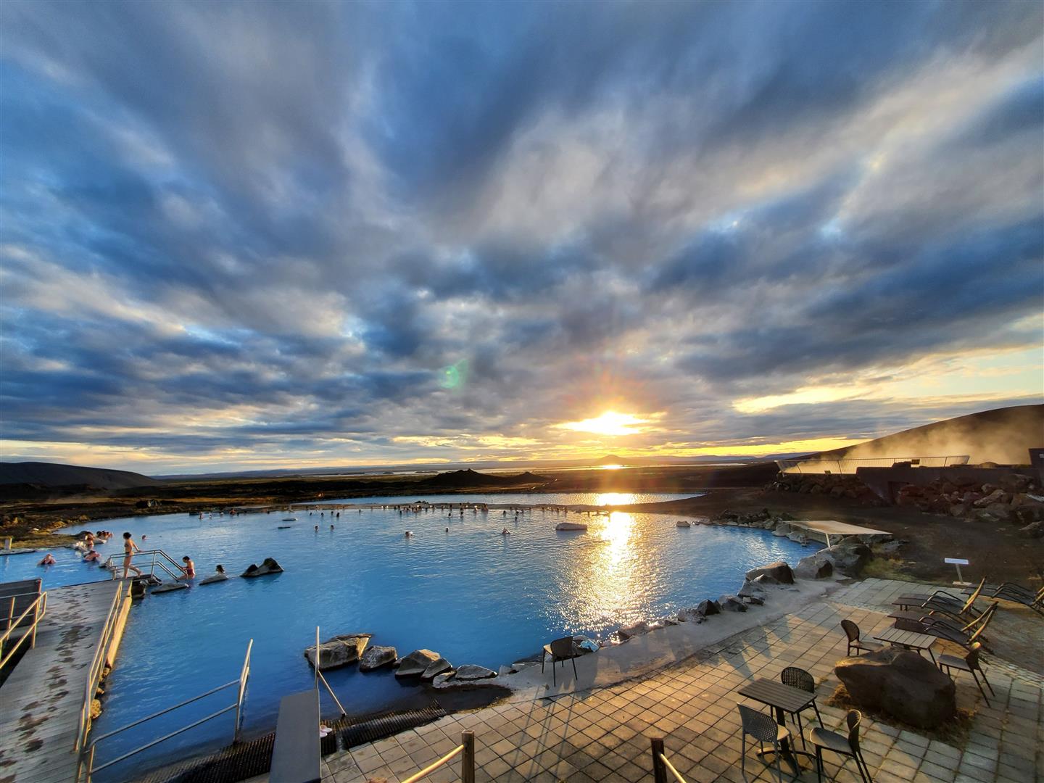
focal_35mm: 13
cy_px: 392
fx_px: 392
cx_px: 522
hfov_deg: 106.2
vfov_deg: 89.9
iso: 50
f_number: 2.2
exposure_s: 1/357
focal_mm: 1.8
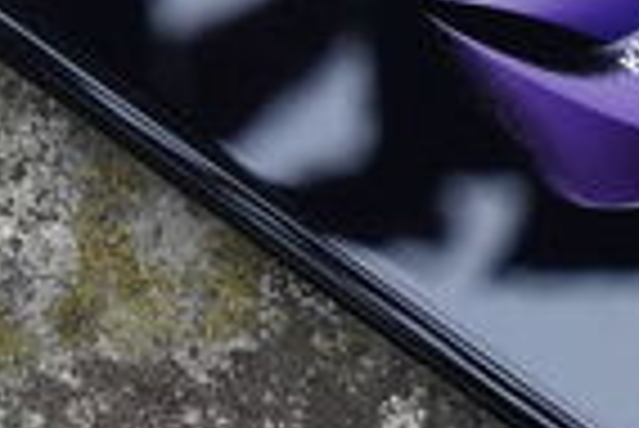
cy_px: 104
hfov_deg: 6.2
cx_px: 778
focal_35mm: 331
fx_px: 5881
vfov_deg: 4.2
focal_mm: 49
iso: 2500
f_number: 7.1
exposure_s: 1/160
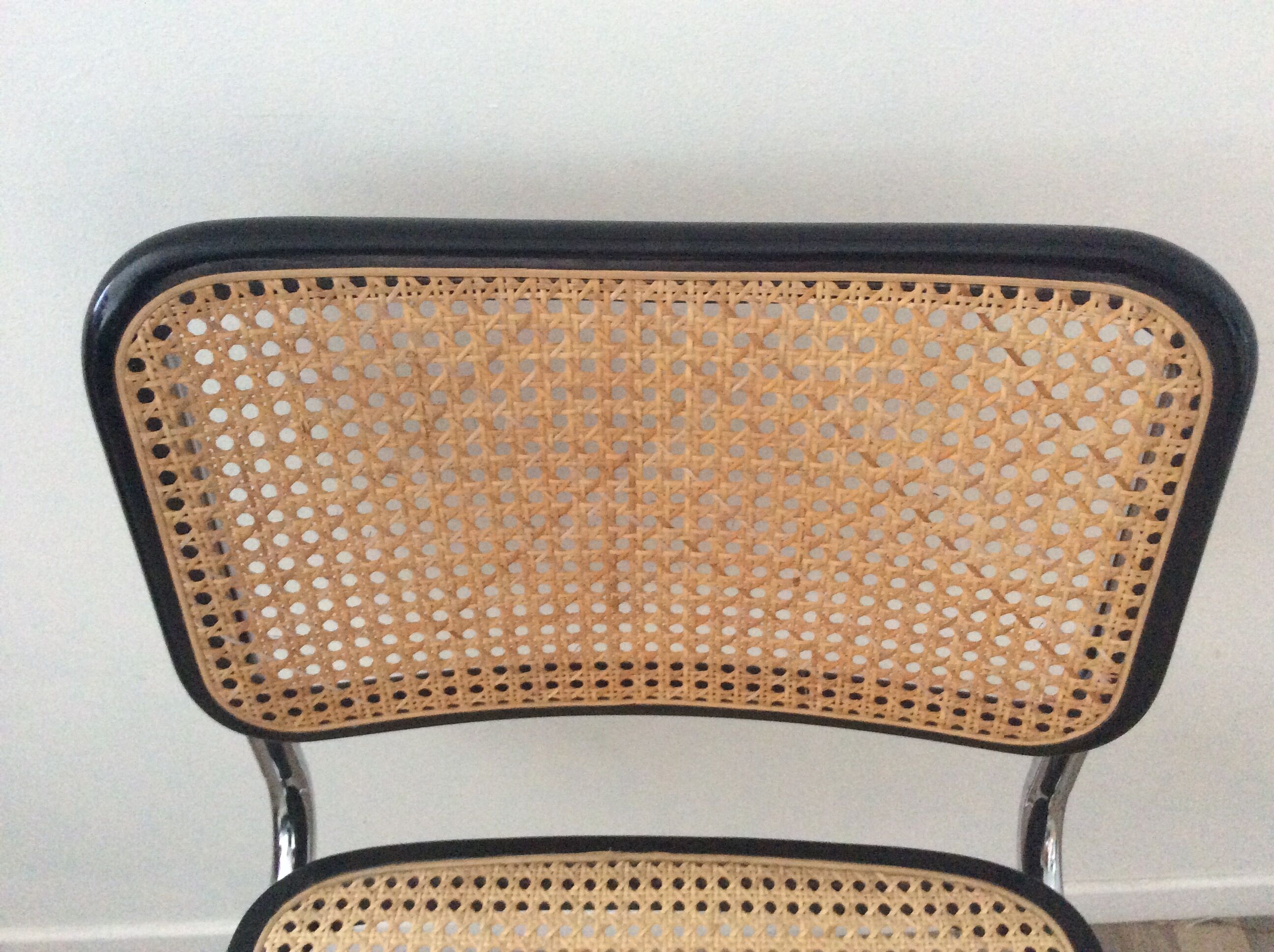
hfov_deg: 56.9
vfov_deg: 44.1
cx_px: 637
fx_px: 1176
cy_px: 476
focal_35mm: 32
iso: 320
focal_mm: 3.3
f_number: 2.4
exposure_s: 1/17
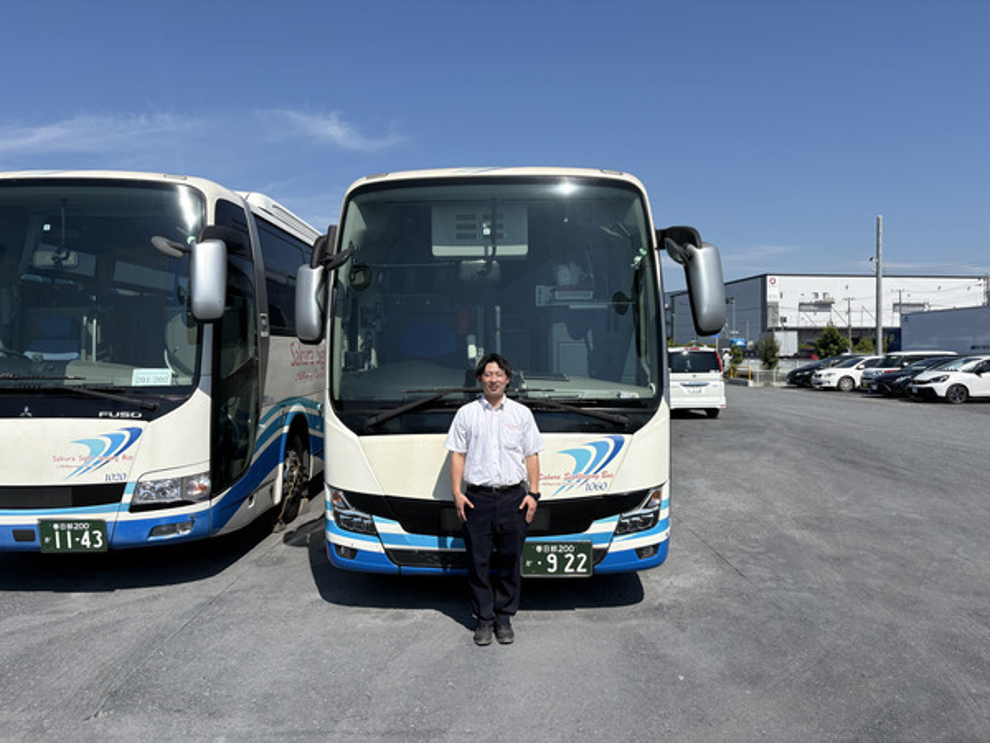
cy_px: 372
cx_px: 495
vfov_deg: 53.1
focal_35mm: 26
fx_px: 744
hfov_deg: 67.3
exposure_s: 1/5348
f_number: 1.6
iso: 50
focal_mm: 5.96
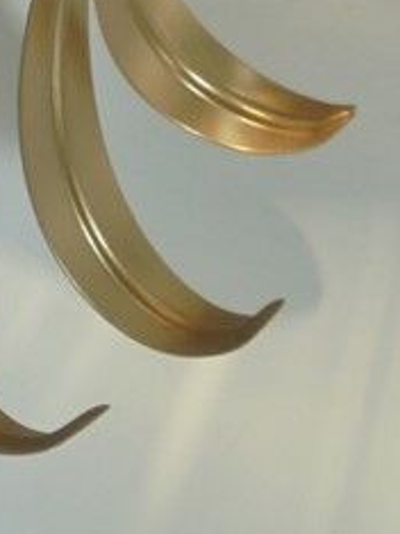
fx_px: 2544
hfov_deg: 8.9
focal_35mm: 165
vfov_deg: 11.1
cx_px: -31
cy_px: -466
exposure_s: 1/100
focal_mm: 7.8
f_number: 4.5
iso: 100
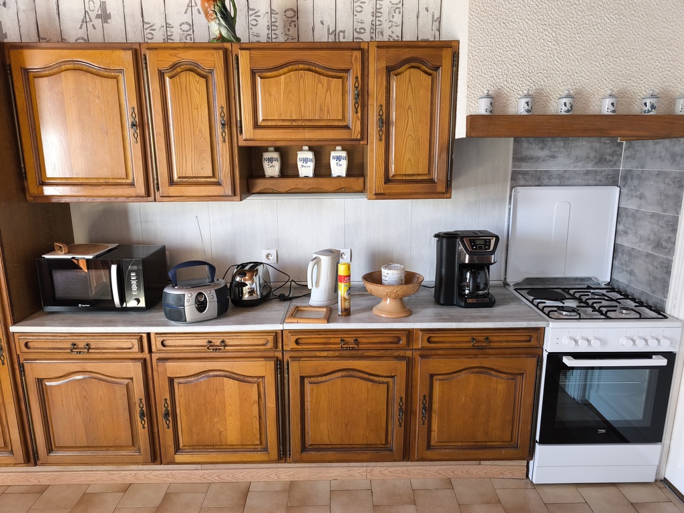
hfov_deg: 73.9
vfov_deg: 58.9
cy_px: 256
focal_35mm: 23
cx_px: 342
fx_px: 454
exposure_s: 1/100
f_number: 1.6
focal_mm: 6.57
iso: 320
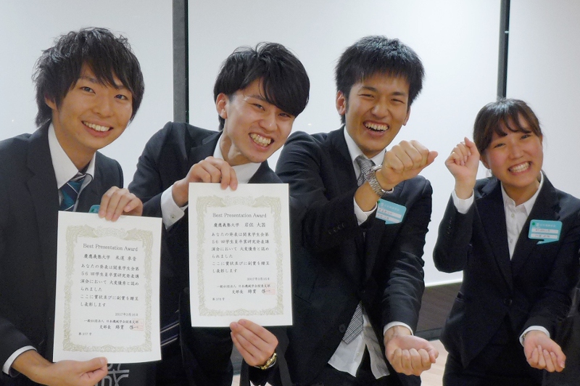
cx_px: 290
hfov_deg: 71.6
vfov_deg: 51.2
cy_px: 193
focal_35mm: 25
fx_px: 402
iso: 125
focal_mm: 4.7
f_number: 1.4
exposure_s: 1/60
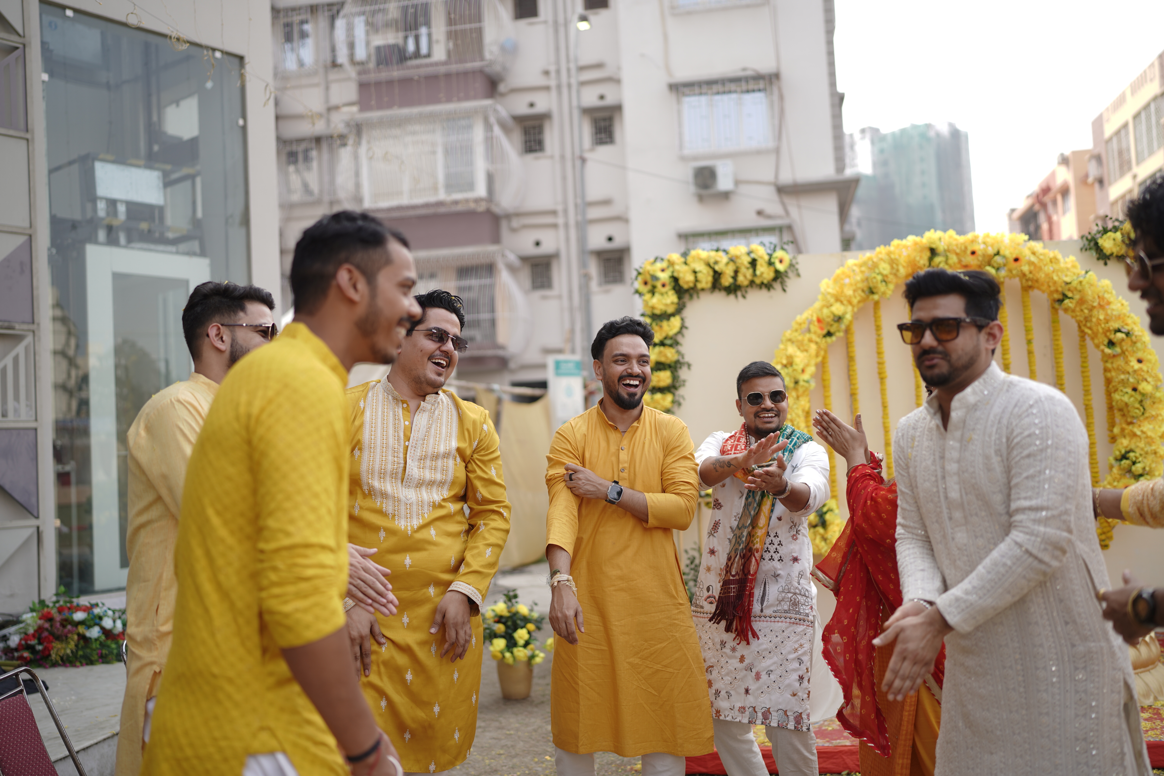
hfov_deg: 54.4
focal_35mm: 35
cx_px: 582
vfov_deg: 37.9
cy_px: 388
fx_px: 1132
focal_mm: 35
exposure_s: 1/1250
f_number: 1.4
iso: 80
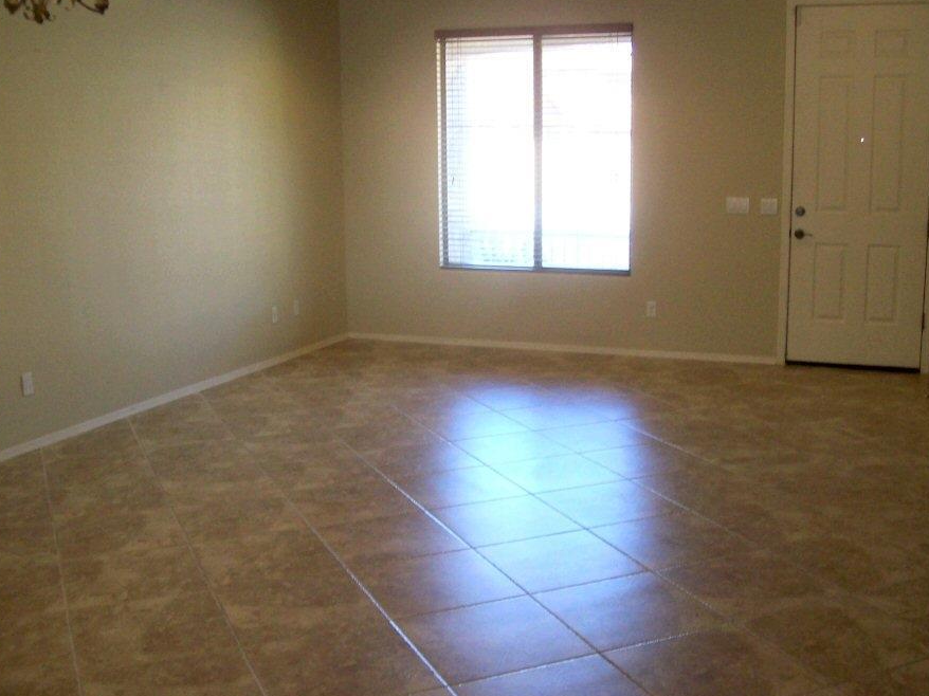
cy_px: 372
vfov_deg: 35.1
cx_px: 479
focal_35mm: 41
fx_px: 1100
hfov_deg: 45.8
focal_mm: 6
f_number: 2.7
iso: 159
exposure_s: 1/64
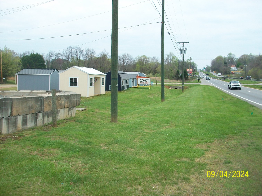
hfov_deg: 54.0
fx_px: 257
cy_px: 98
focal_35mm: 34
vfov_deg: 41.8
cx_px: 131
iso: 80
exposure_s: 1/250
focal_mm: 5.7
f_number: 2.8
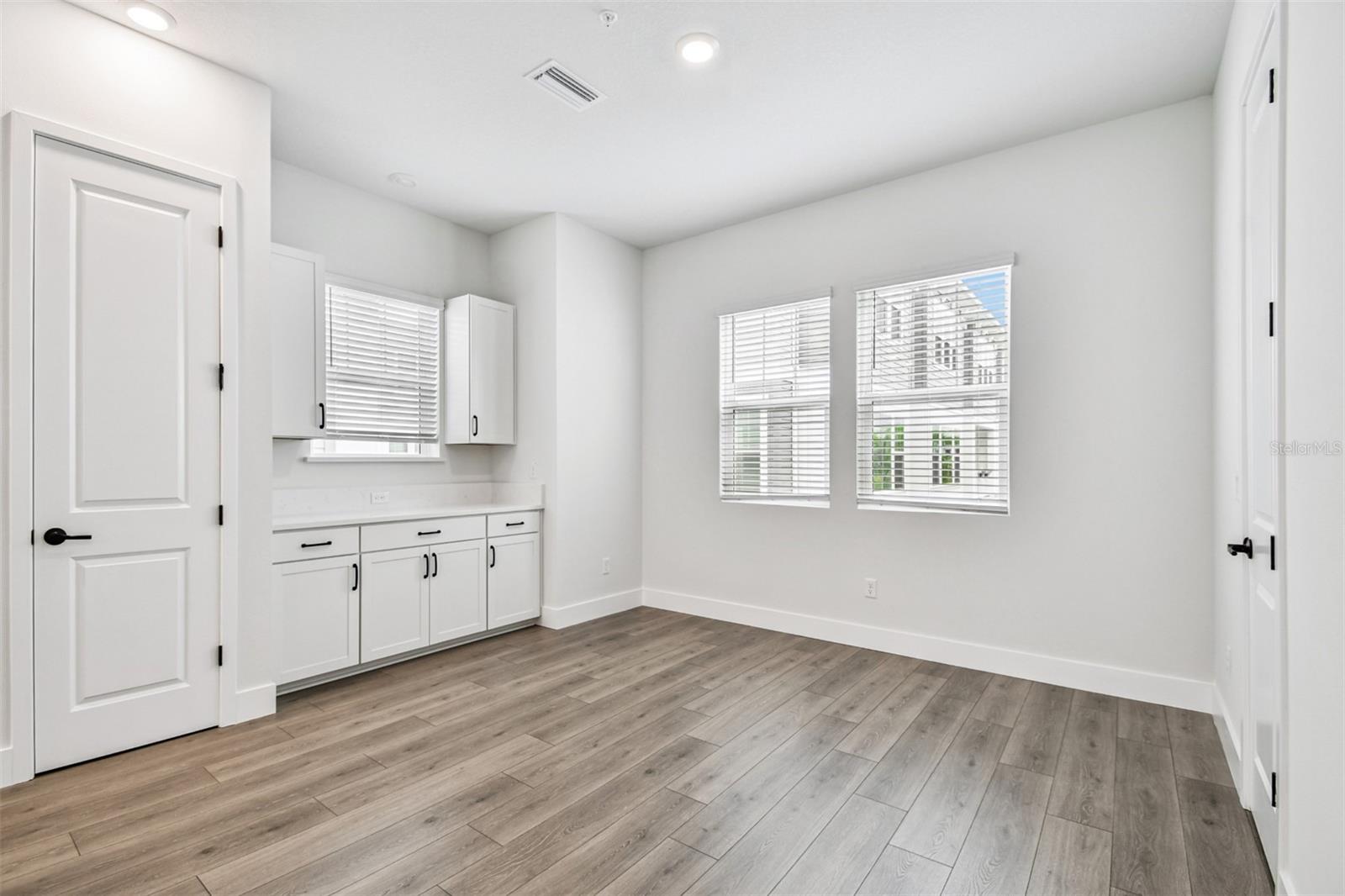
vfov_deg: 77.3
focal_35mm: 15
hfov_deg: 100.4
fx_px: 560
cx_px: 672
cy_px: 448
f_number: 7.1
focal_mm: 10
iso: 100
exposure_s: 1/25
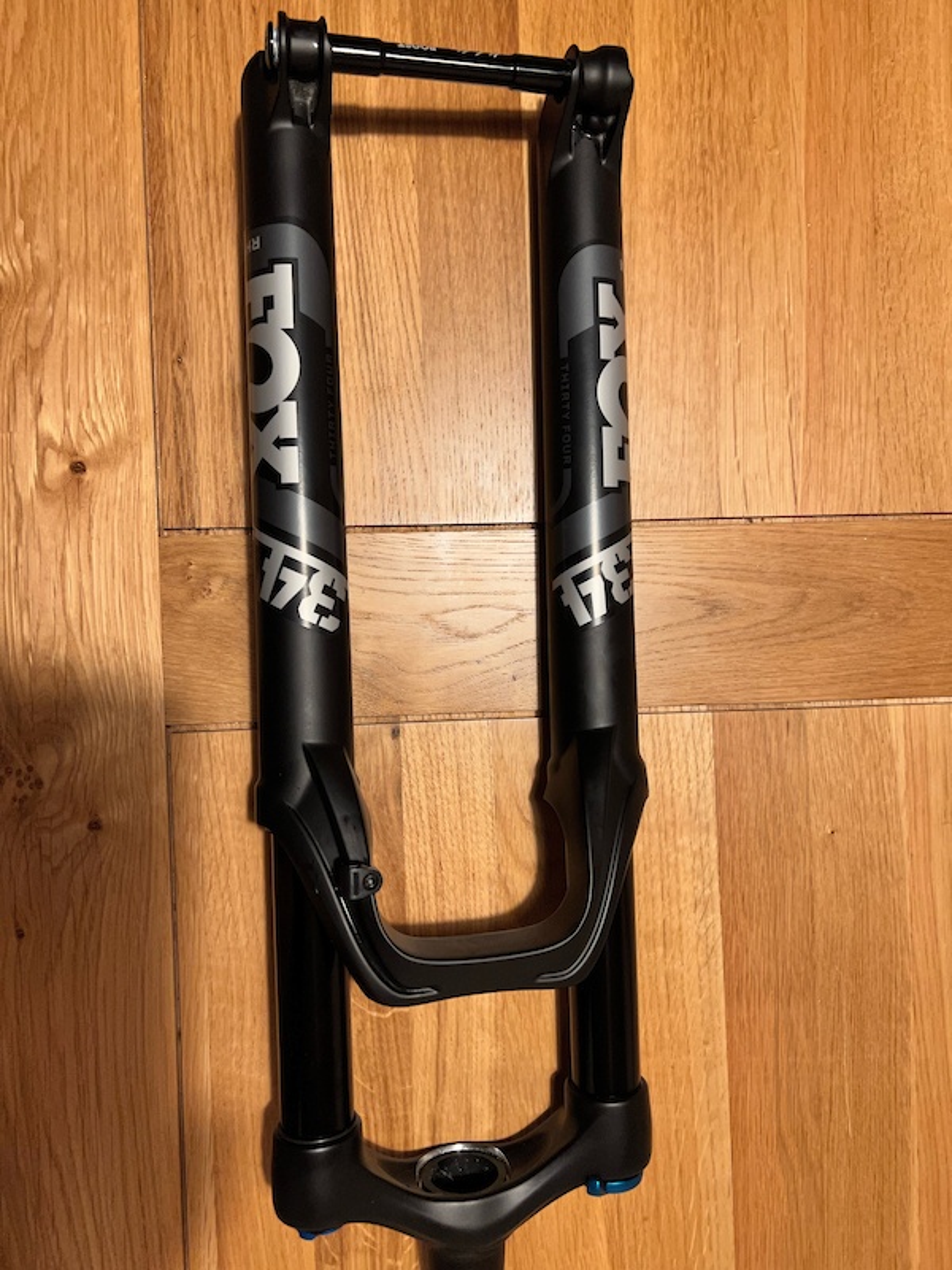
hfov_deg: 53.1
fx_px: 953
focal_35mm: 26
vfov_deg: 67.3
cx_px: 476
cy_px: 635
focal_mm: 5.7
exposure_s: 1/50
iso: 160
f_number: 1.5
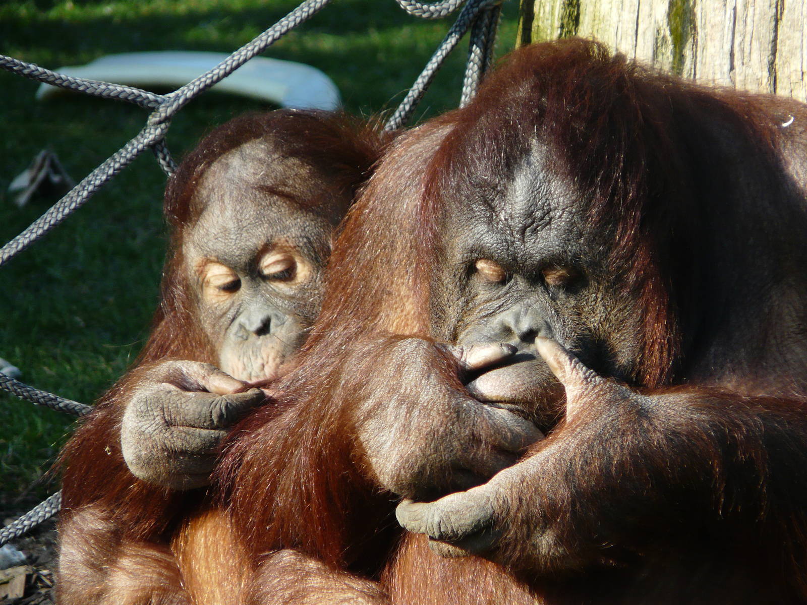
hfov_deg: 3.9
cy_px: 302
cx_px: 404
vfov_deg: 3.0
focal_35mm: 504
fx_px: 11750
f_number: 4.2
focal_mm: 82.8
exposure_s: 1/200
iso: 100
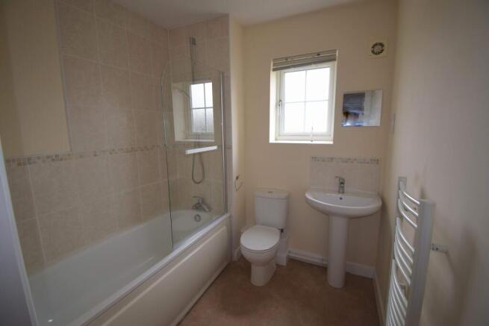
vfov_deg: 77.4
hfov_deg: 100.4
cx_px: 244
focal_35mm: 15
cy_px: 163
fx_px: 204
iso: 400
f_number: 4.5
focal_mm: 10
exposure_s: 1/60
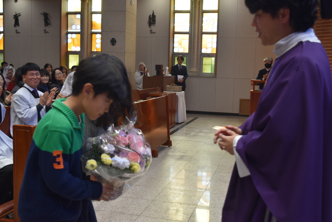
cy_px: 111
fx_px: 388
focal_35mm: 42
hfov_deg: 46.4
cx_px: 166
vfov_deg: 31.9
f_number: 4.2
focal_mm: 28
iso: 400
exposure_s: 1/80
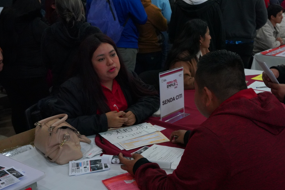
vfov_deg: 28.5
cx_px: 202
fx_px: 375
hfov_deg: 40.8
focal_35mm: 47
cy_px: 87
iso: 6400
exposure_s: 1/160
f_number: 5.6
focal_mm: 29.2
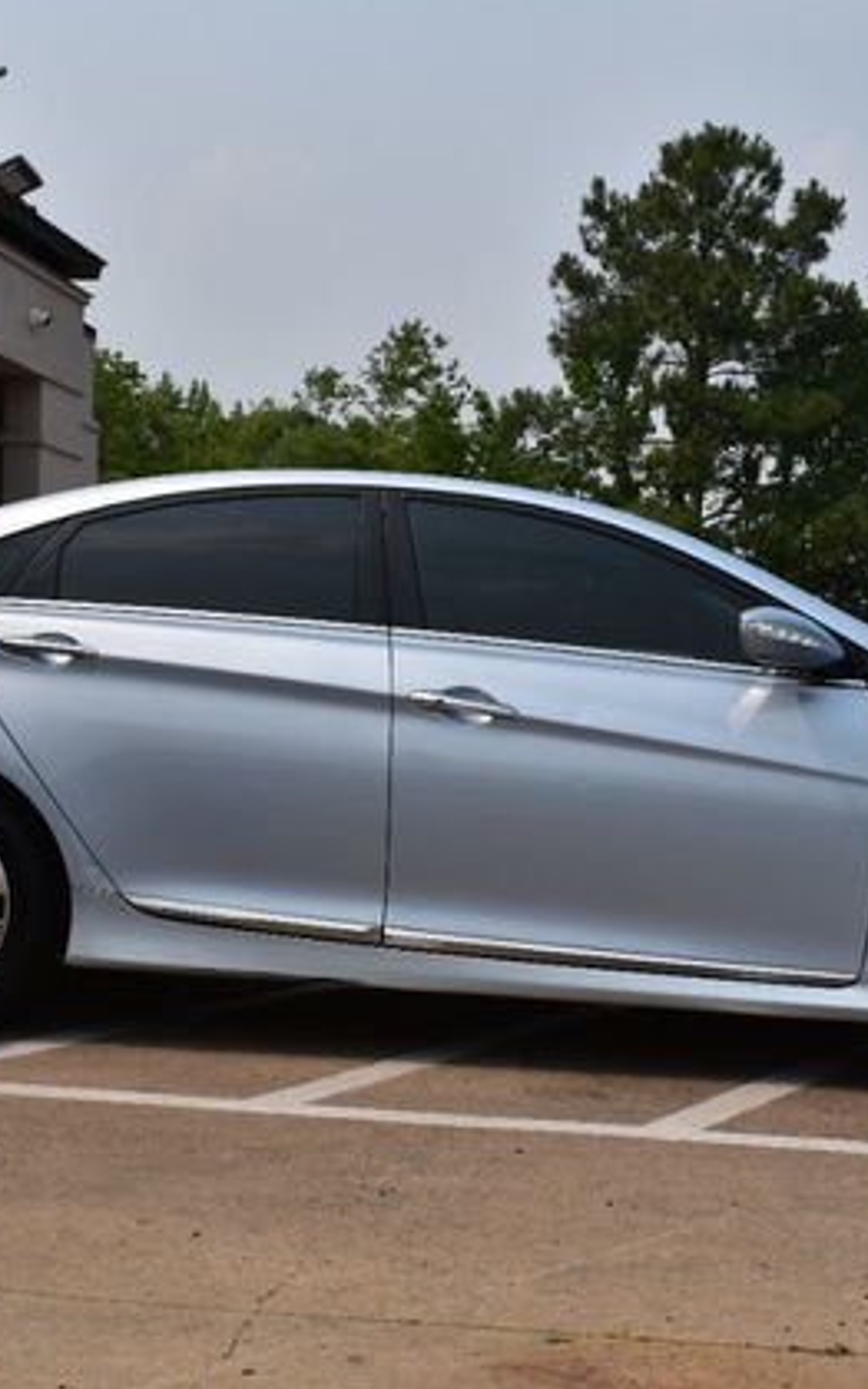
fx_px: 2119
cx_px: 480
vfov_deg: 36.3
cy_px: 694
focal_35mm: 56
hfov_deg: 23.1
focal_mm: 24
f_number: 11
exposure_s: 1/500
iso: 200
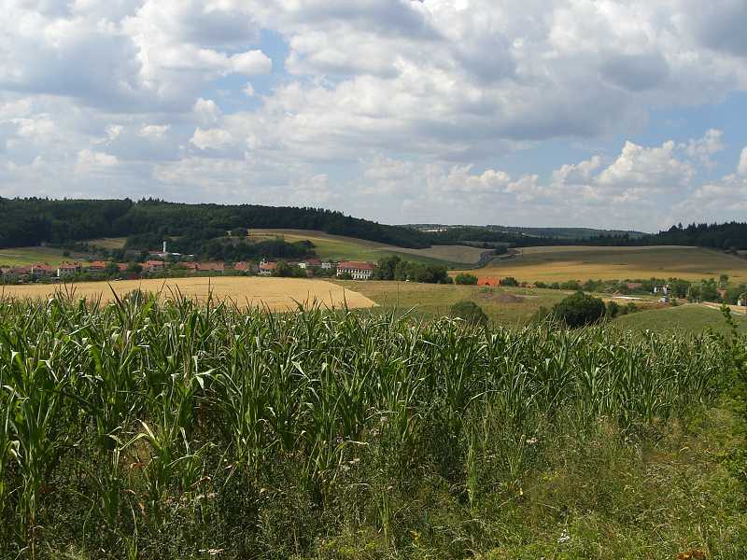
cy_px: 280
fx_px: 820
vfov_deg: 37.7
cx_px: 374
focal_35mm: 38
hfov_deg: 49.0
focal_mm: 6.3
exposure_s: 1/1000
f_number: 4.4
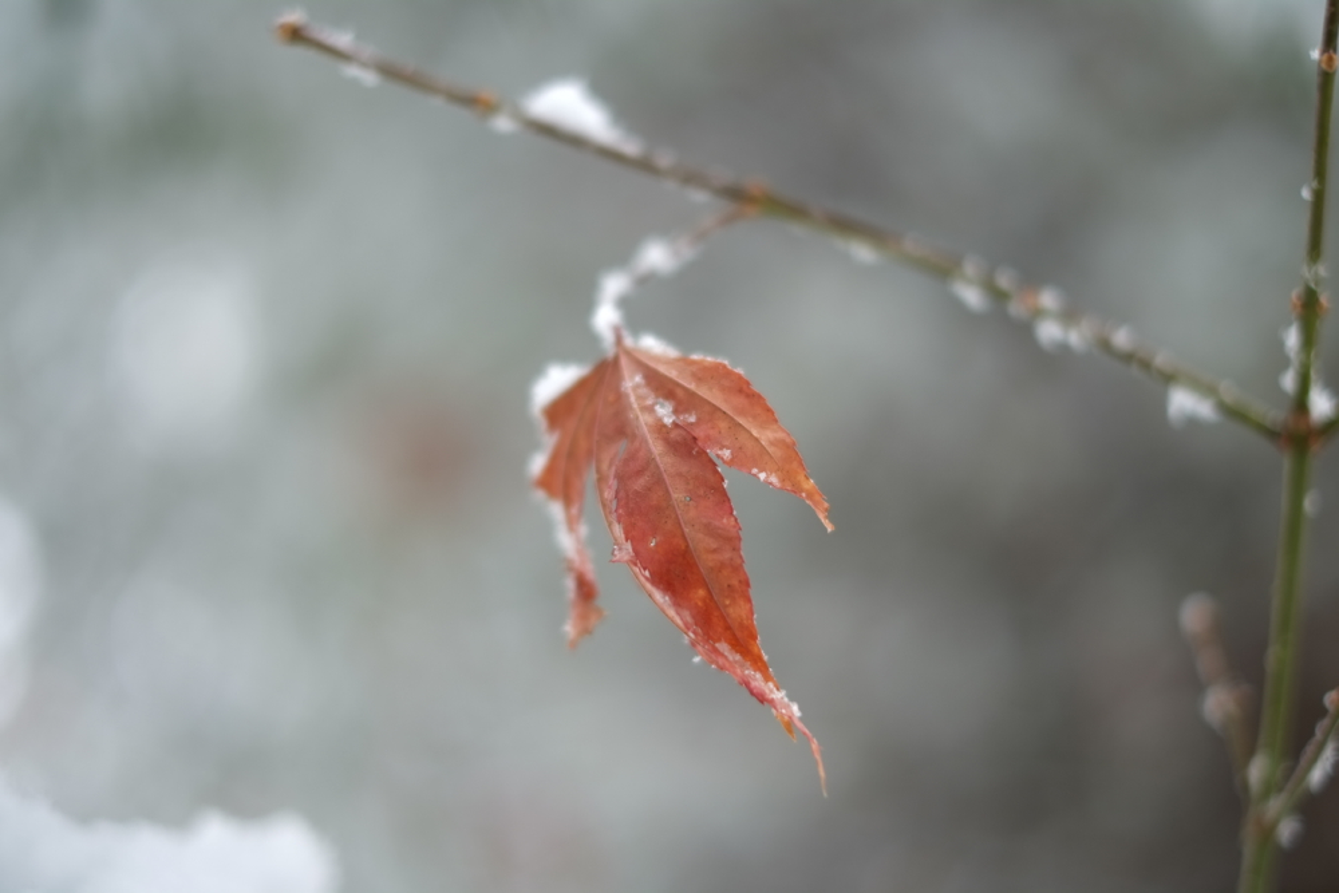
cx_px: 670
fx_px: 1971
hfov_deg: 37.5
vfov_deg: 25.5
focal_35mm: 53
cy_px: 446
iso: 100
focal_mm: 35
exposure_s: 1/500
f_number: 1.4
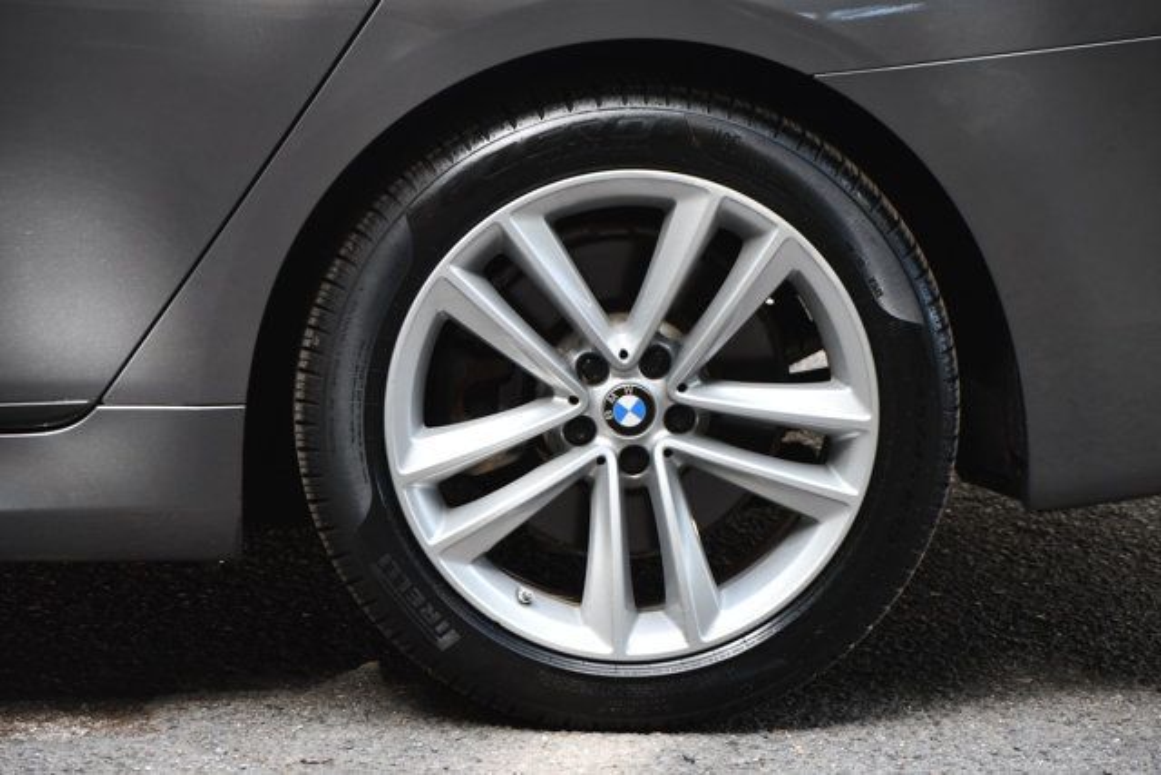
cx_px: 580
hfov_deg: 11.2
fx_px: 5903
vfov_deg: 7.5
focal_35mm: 183
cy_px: 388
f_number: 5.6
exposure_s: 1/250
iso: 400
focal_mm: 122
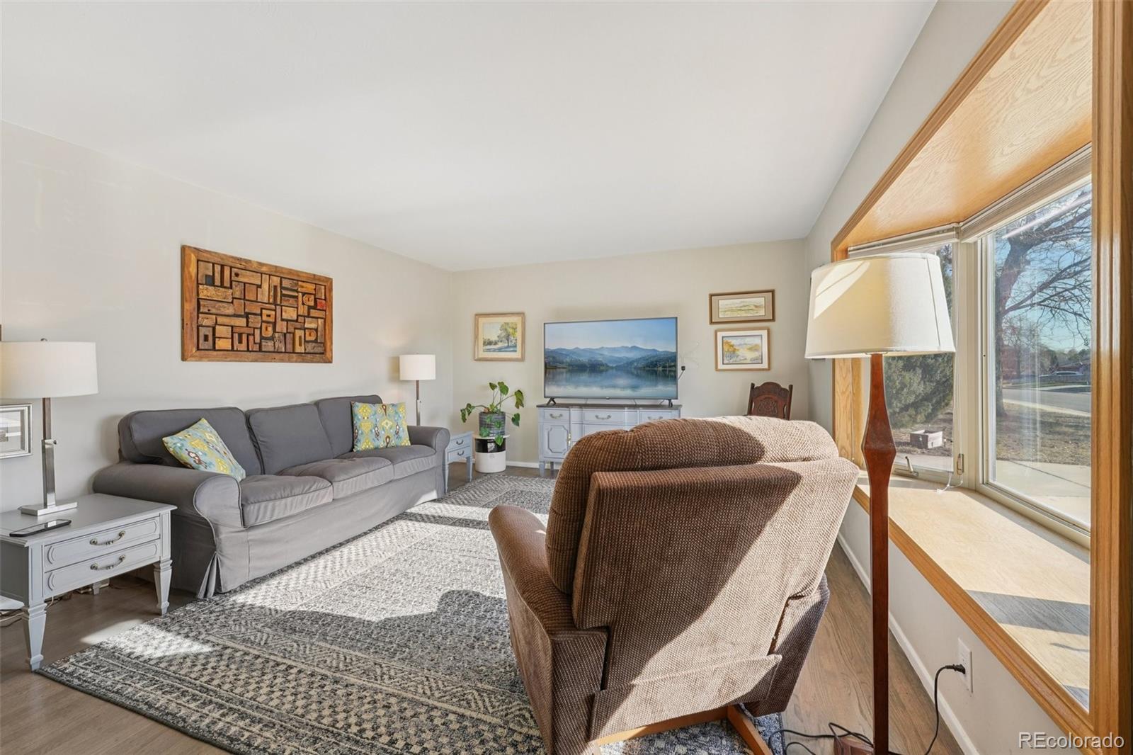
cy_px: 378
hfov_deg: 104.3
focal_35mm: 14
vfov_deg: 81.2
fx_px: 440
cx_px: 566
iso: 200
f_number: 8
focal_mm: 14
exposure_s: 1/30
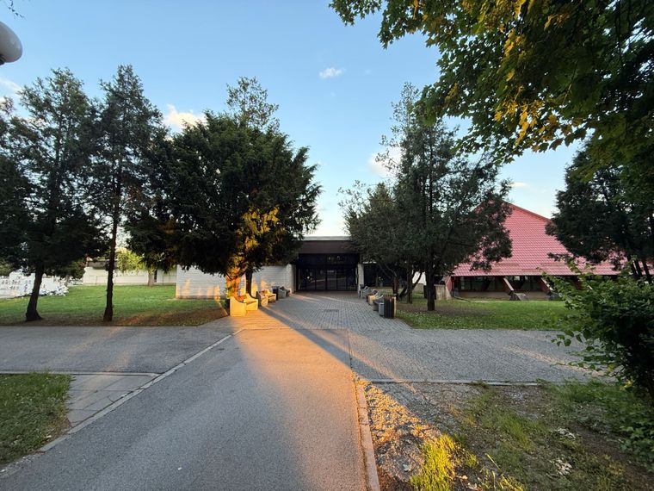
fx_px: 265
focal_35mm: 14
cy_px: 246
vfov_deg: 85.7
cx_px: 327
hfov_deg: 102.1
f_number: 2.2
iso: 100
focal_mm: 2.22
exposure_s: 1/99
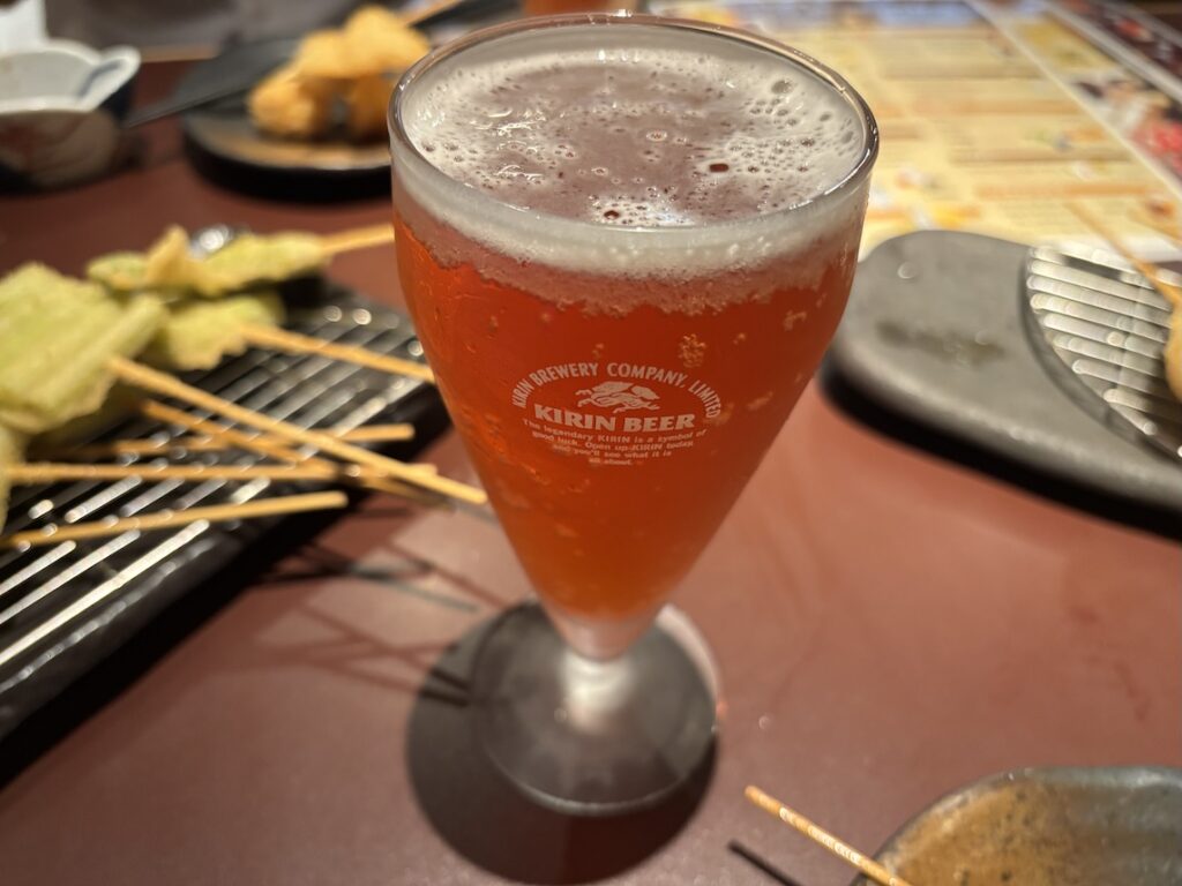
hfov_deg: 67.3
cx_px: 591
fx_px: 888
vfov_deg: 53.1
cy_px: 443
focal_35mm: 26
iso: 500
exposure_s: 1/60
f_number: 1.6
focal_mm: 5.96
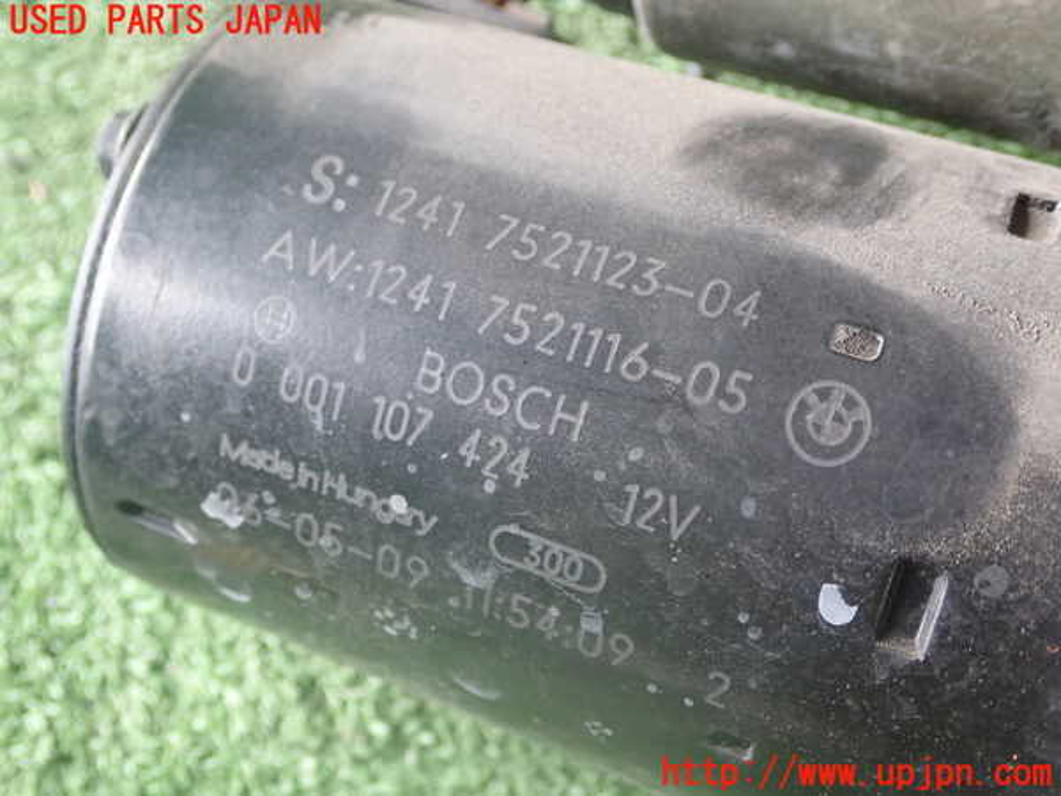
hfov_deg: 42.9
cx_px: 530
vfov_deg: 32.9
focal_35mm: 44
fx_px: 1349
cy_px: 398
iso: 320
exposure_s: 1/40
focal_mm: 7.84
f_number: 2.9
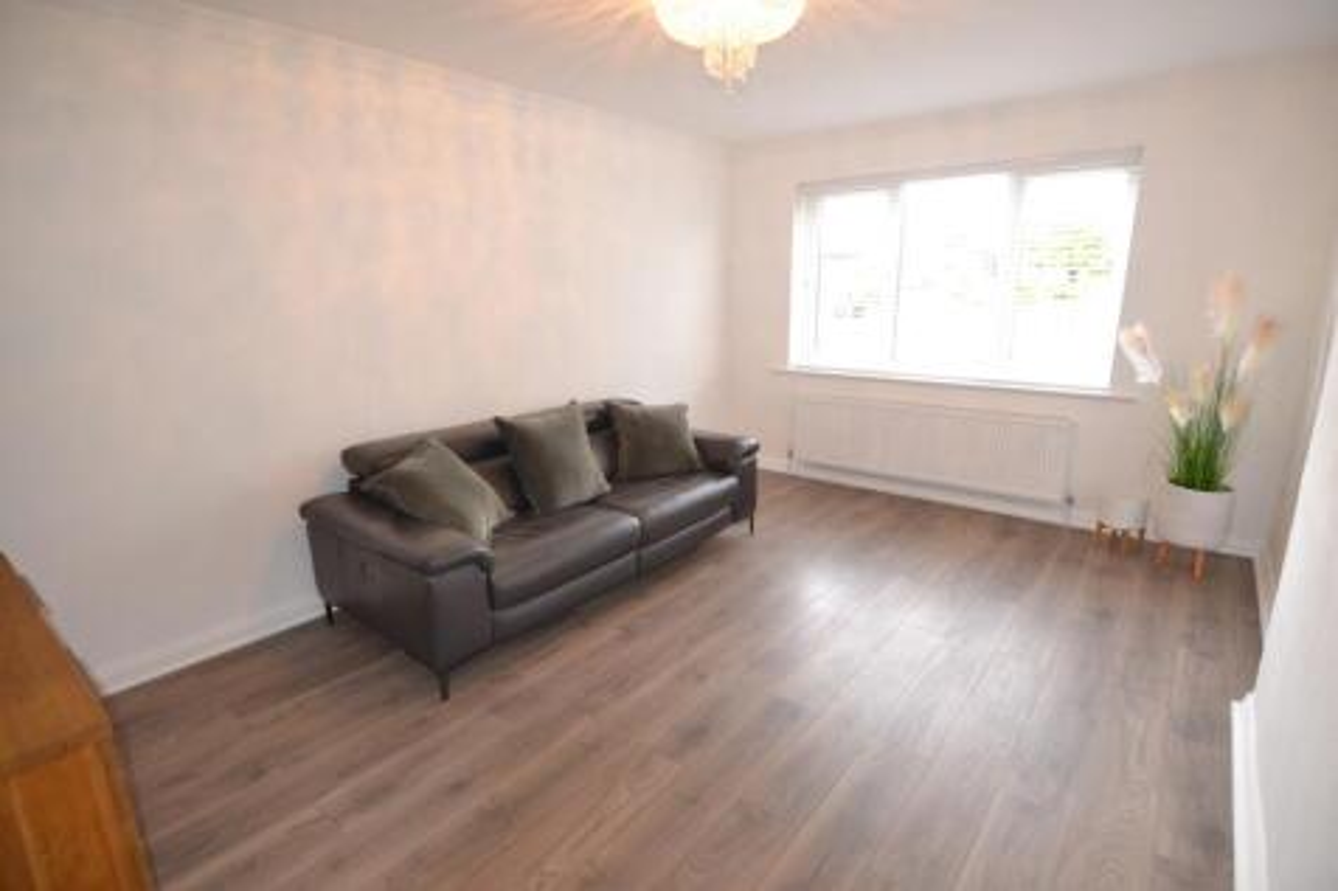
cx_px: 669
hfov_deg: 95.0
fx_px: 613
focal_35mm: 16
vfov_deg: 72.0
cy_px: 446
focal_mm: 11
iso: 450
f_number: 2.8
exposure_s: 1/60
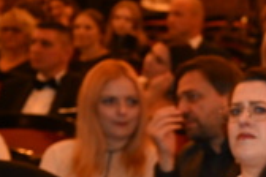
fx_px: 1337
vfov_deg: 7.4
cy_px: 294
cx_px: 540
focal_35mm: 181
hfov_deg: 10.4
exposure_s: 1/80
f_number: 4.5
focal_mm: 44
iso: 2500
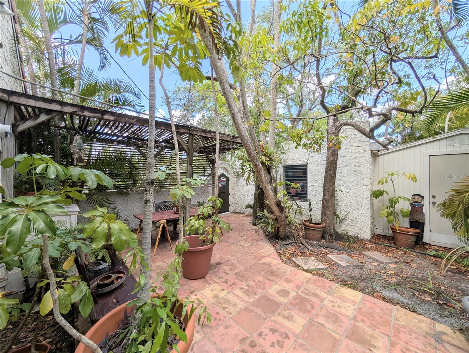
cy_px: 176
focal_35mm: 12
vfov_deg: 94.6
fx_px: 163
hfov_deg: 110.5
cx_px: 234
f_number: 1.7
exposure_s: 1/1220
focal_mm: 2.02
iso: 47
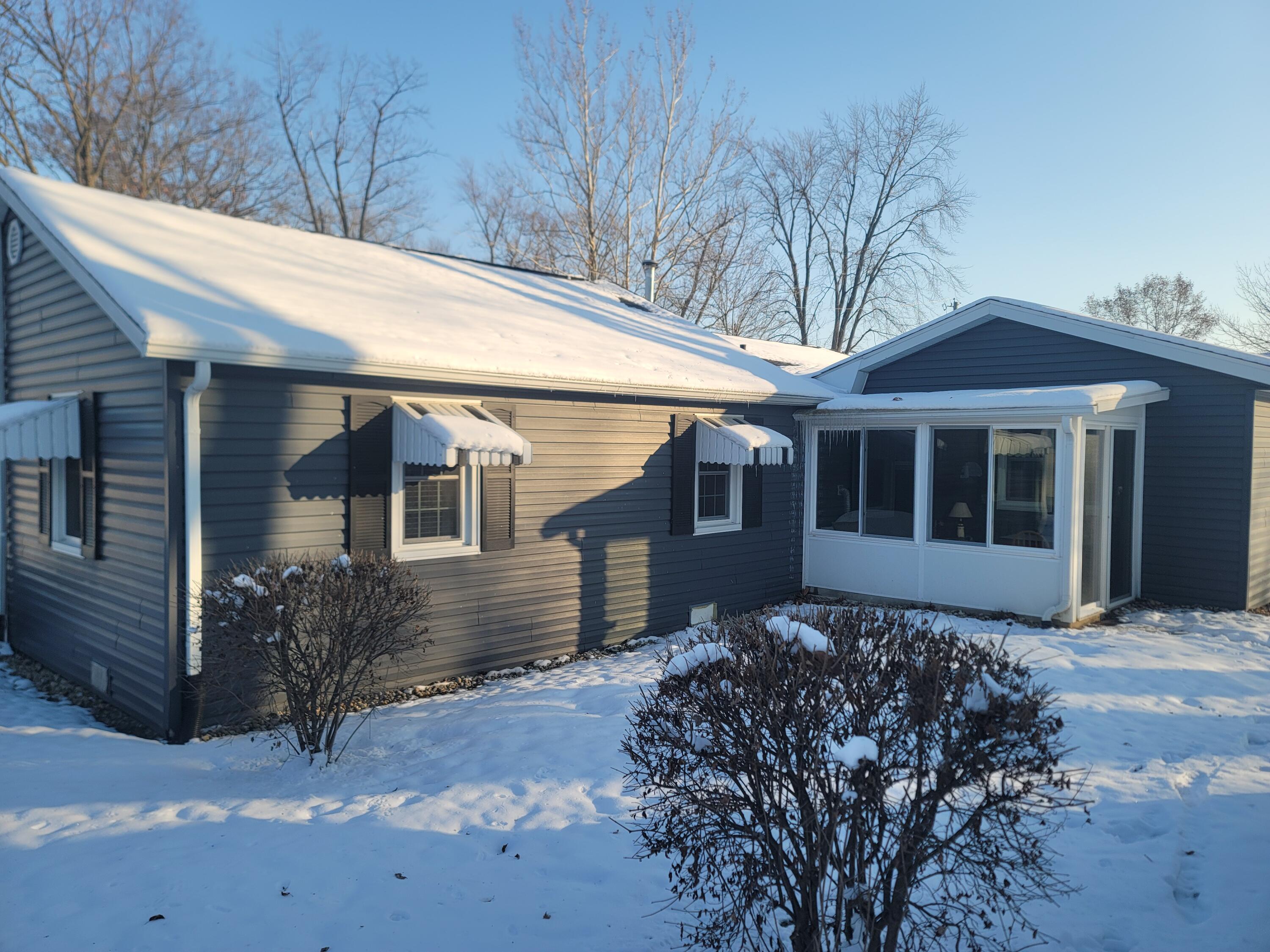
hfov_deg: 69.4
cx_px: 635
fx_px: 917
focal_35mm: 25
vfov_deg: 54.9
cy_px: 476
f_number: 1.8
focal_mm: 7
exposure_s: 1/580
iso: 20
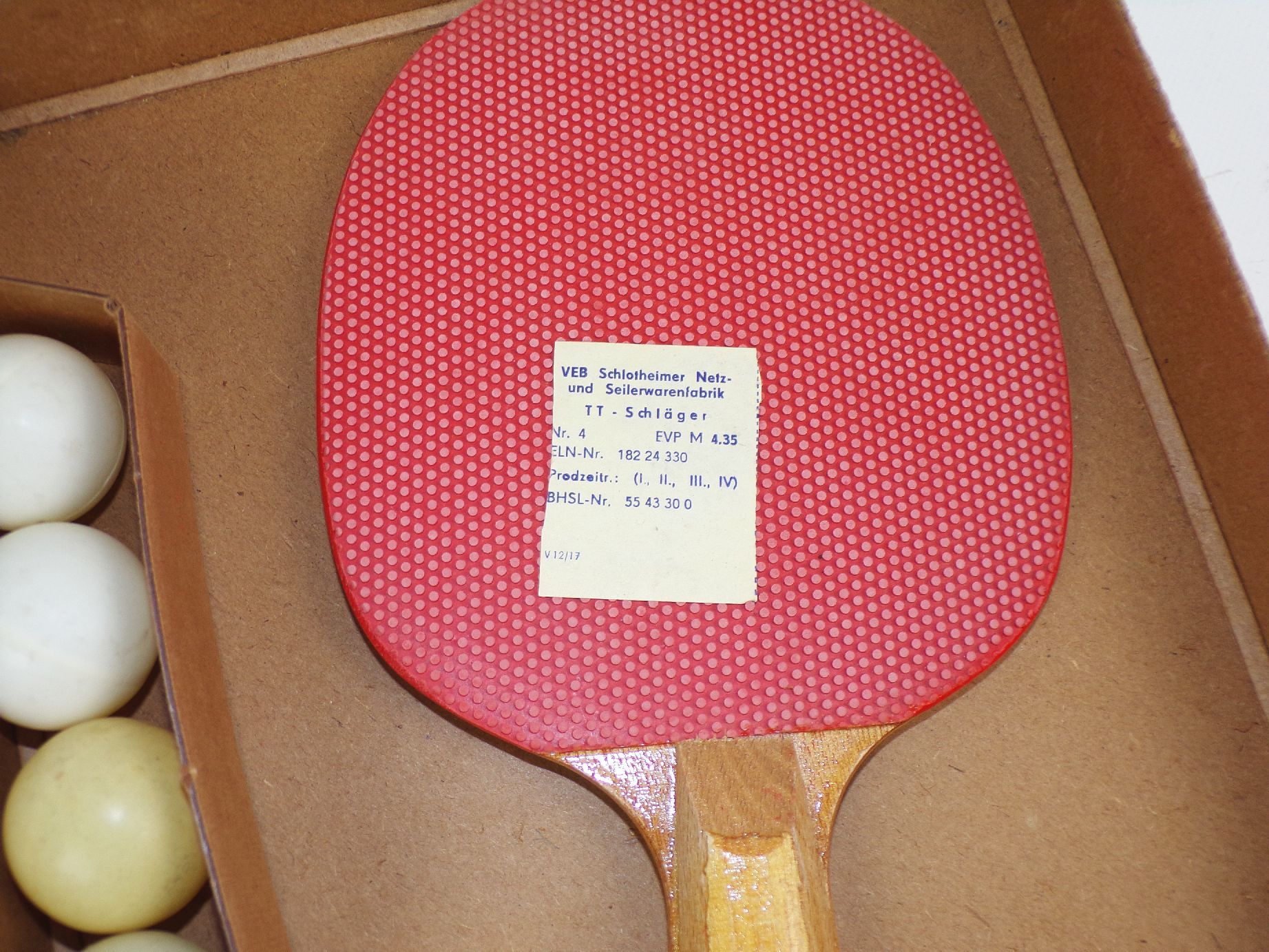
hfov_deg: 50.1
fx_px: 1356
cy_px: 476
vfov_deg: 38.7
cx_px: 634
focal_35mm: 37
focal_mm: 6.6
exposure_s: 1/34
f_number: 3.3
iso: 80
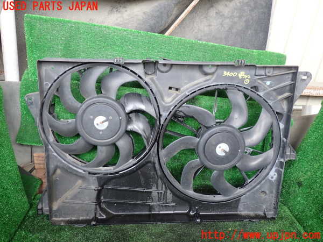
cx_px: 162
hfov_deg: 60.0
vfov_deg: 46.8
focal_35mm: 30
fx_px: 280
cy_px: 121
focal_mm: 5.4
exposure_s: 1/60
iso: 160
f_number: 2.3
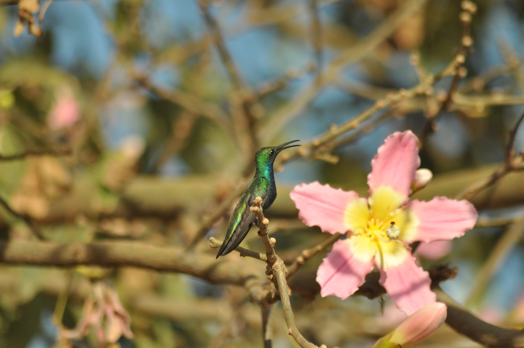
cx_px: 262
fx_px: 6542
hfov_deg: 4.6
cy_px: 174
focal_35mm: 450
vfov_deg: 3.0
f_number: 5.6
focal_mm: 300
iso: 900
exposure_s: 1/4000
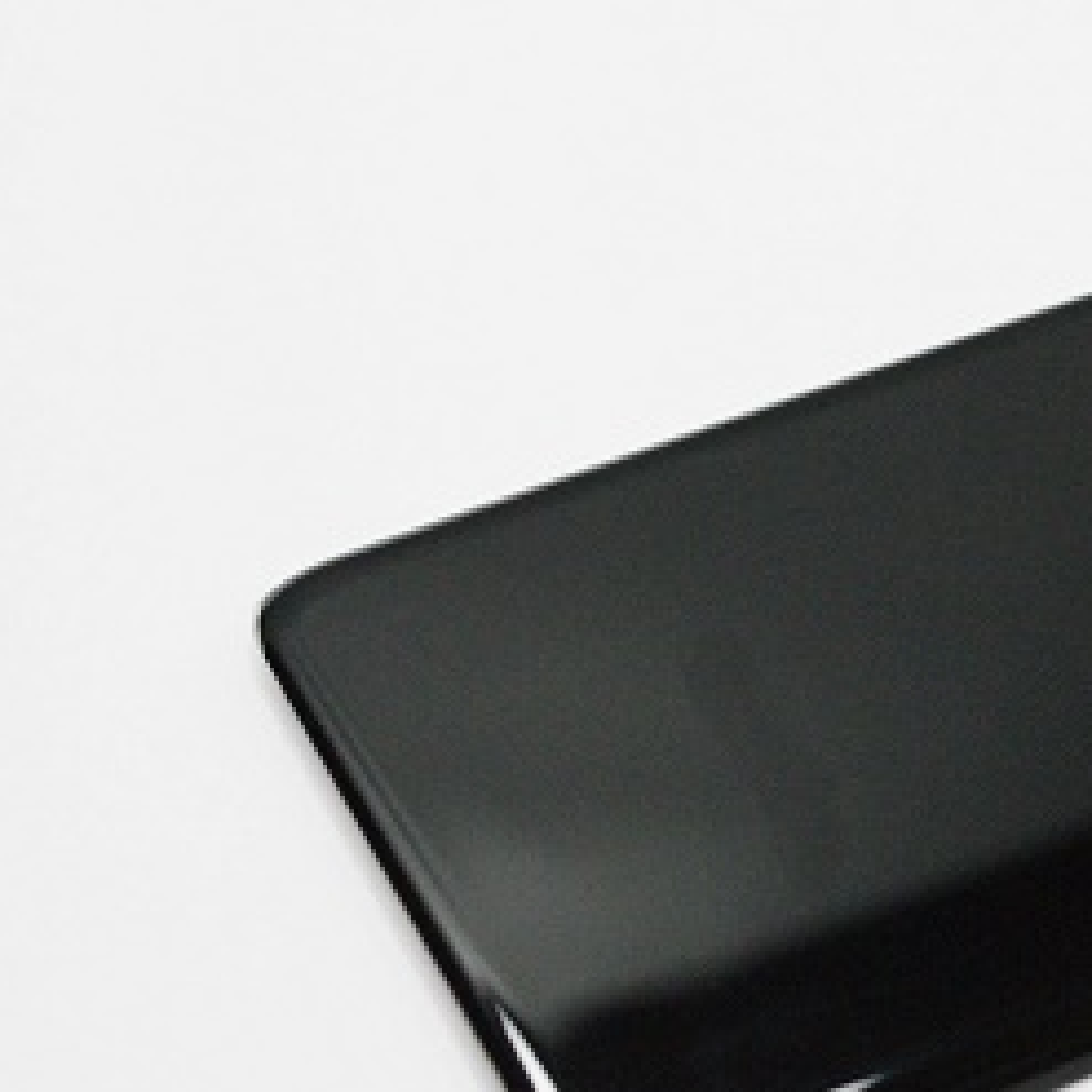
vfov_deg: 14.5
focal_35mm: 120
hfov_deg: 14.1
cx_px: 1258
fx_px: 4283
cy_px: 639
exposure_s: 1/320
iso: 1600
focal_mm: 40
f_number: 5.6
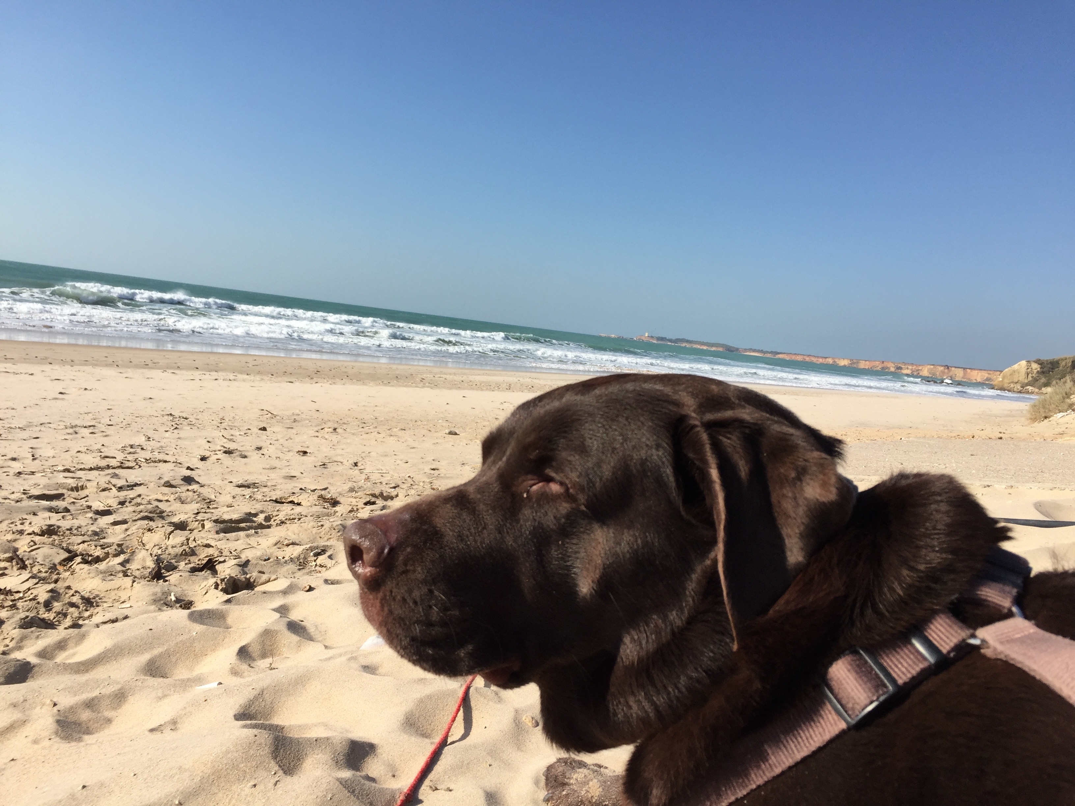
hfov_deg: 61.7
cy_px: 403
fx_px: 901
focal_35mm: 29
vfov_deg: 48.2
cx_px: 538
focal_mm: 4.15
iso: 32
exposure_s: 1/2475
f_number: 2.2
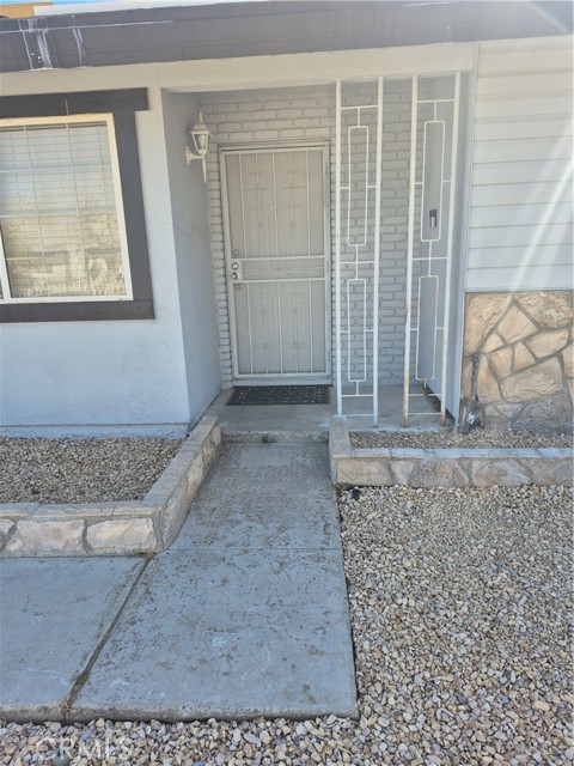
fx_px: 509
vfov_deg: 73.9
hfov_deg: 58.9
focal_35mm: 23
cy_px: 383
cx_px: 287
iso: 25
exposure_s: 1/530
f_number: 1.8
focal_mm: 5.4
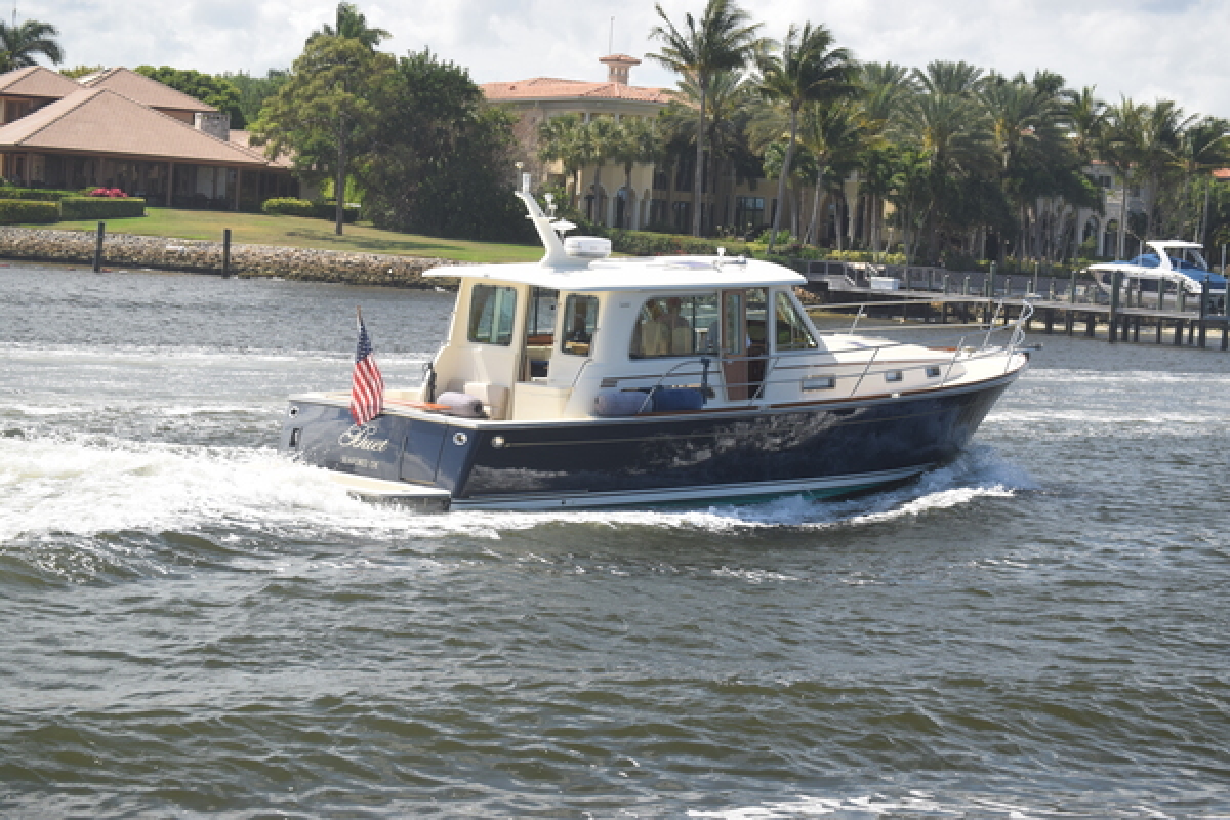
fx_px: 2819
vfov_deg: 16.6
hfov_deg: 24.6
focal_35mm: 82
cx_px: 615
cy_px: 410
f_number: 8
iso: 200
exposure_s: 1/250
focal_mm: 55
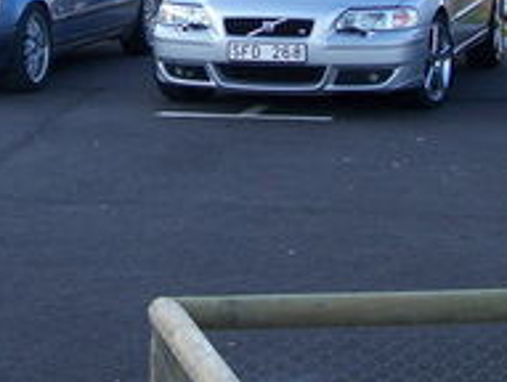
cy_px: -82
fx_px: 1864
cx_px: 119
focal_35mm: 127
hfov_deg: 15.4
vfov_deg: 11.5
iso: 64
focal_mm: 6.3
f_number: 2.8
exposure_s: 1/125
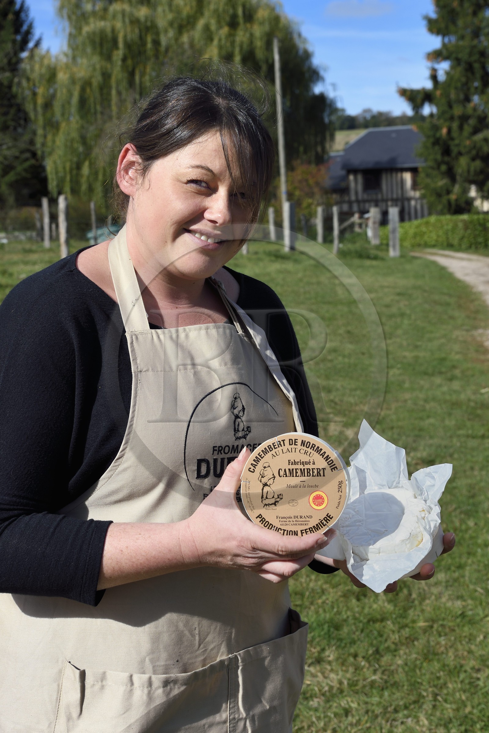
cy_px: 366
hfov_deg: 24.6
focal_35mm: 55
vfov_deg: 36.2
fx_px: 1121
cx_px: 244
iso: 200
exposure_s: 1/250
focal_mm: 55
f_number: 11
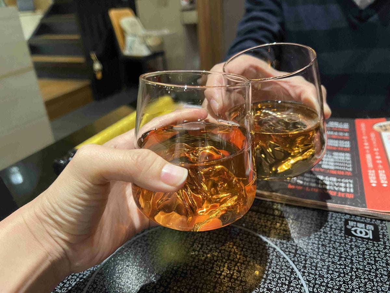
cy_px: 146
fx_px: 293
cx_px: 195
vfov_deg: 53.1
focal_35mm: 26
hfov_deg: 67.3
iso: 500
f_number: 1.5
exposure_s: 1/60
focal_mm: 5.7
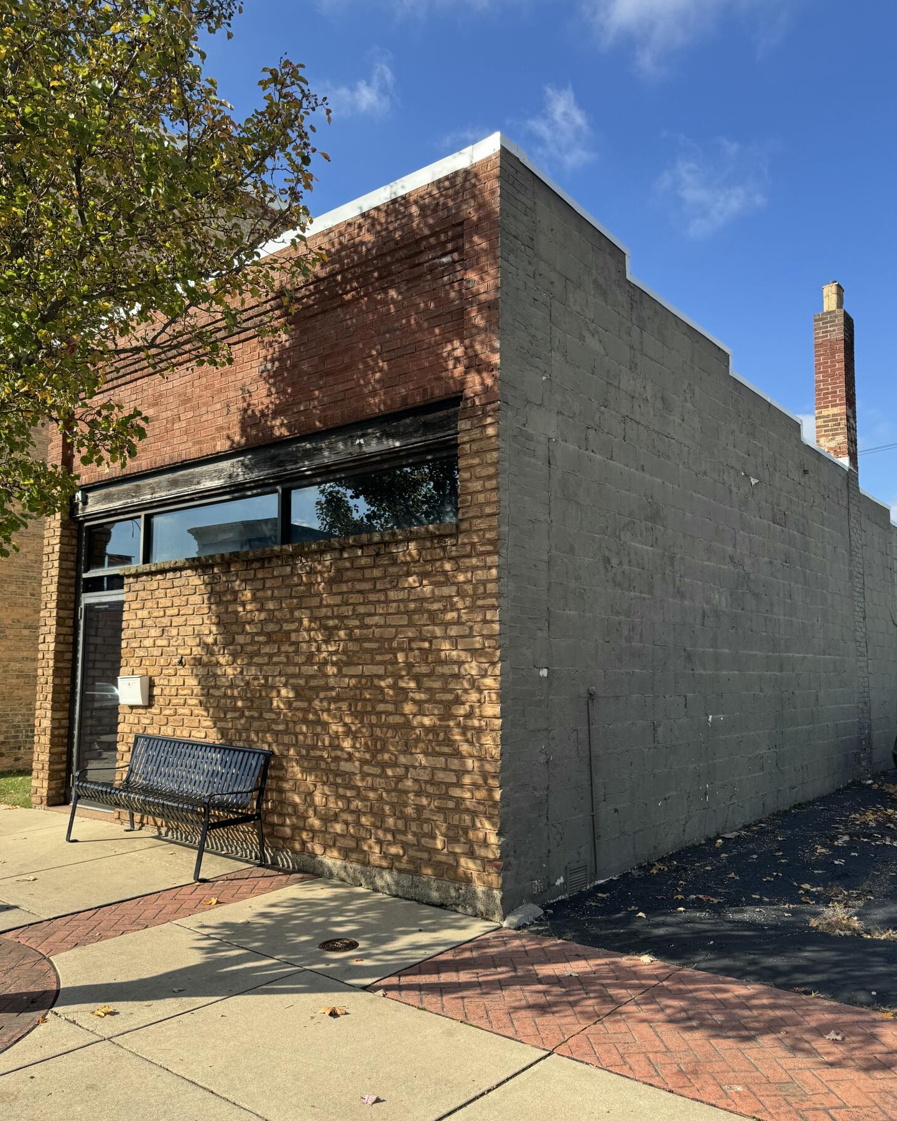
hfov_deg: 54.9
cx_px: 458
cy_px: 583
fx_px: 863
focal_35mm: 26
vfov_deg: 66.0
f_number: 1.78
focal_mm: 6.76
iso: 80
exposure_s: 1/2415
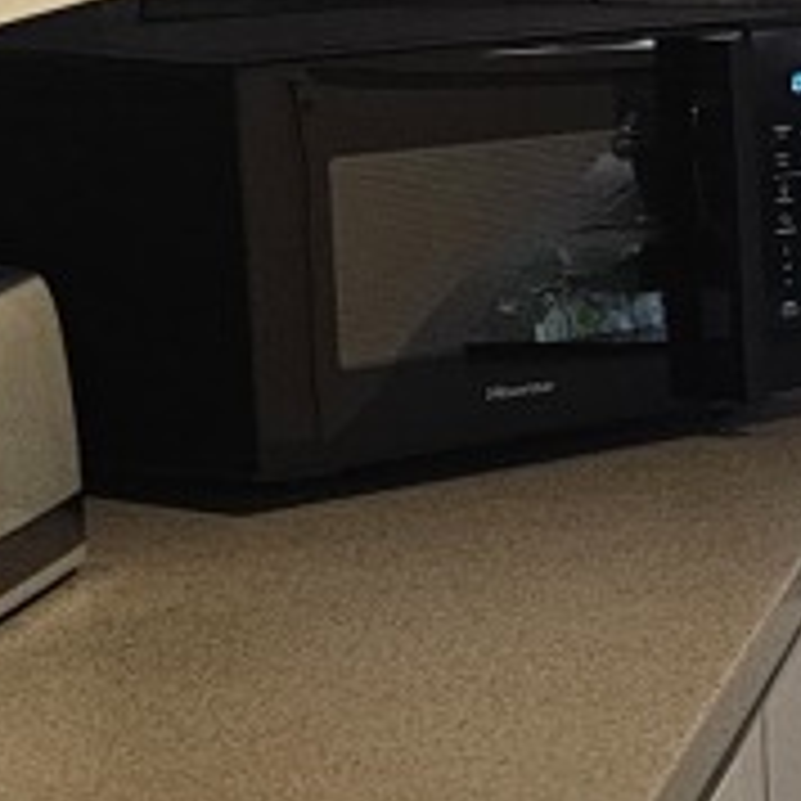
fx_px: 4477
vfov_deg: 10.2
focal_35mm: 171
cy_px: 137
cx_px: 2583
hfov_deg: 8.3
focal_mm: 6.3
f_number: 1.7
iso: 500
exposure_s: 1/100
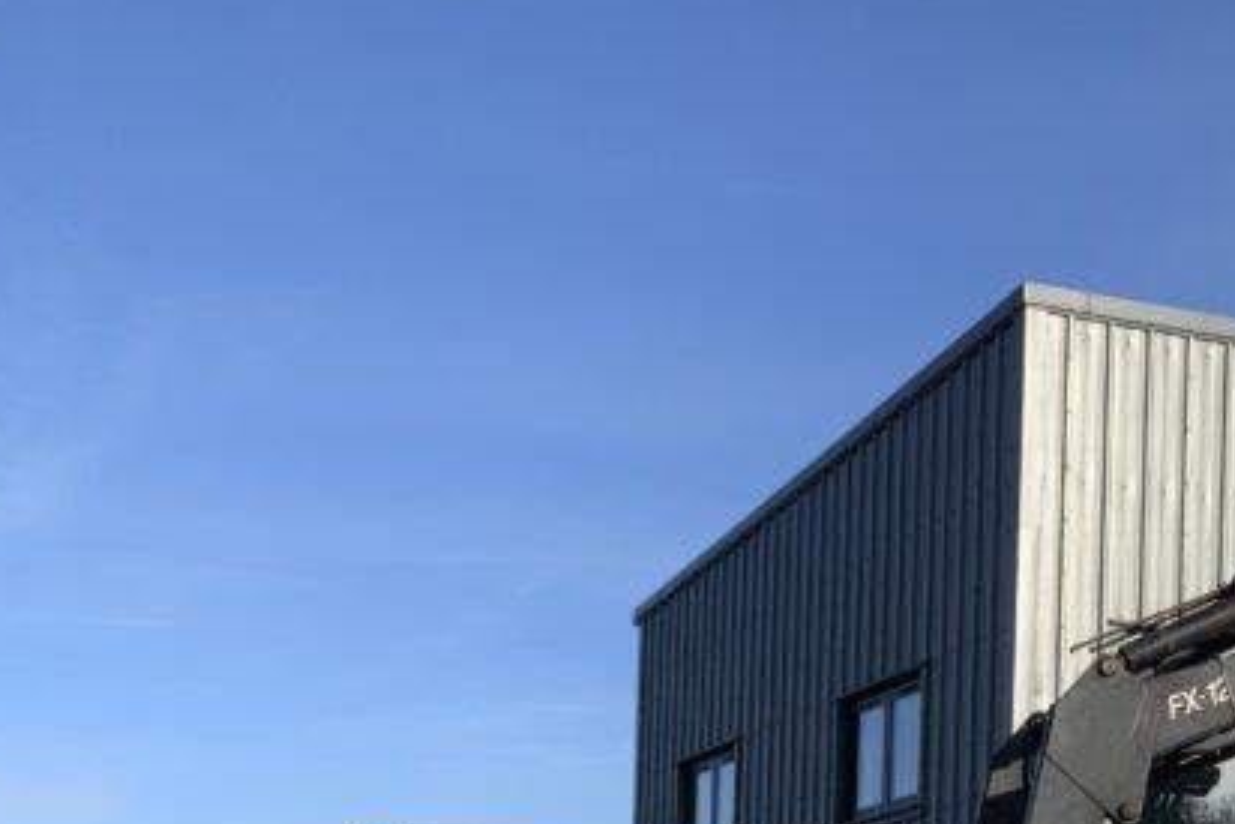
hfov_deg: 26.4
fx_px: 2574
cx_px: 1013
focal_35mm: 75
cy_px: 1037
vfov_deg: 17.2
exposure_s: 1/1577
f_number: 1.8
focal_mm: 3
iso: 16
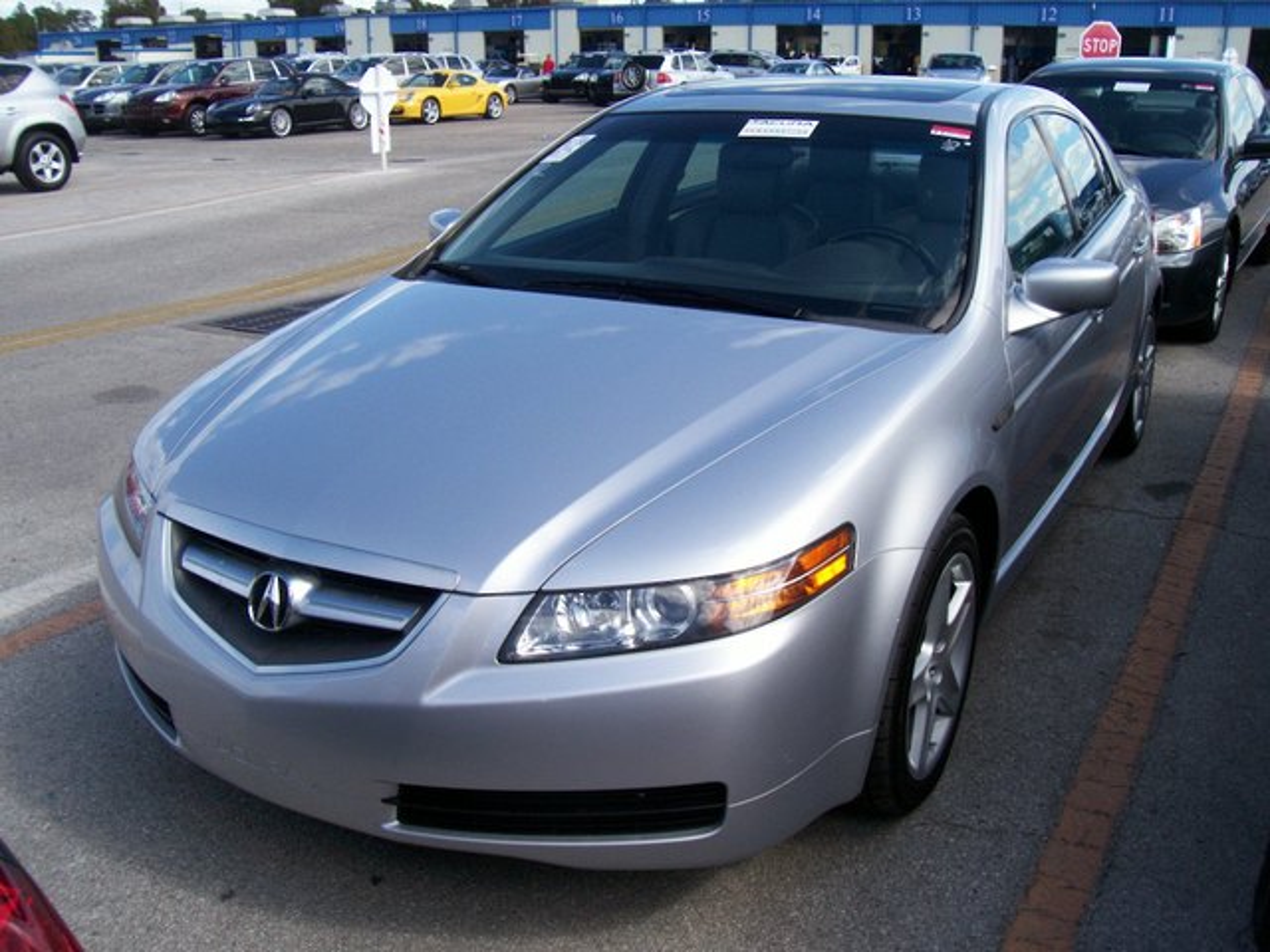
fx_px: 1247
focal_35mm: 34
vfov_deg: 41.8
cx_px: 635
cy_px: 476
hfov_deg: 54.0
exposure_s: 1/275
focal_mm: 5.6
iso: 80
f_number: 5.1
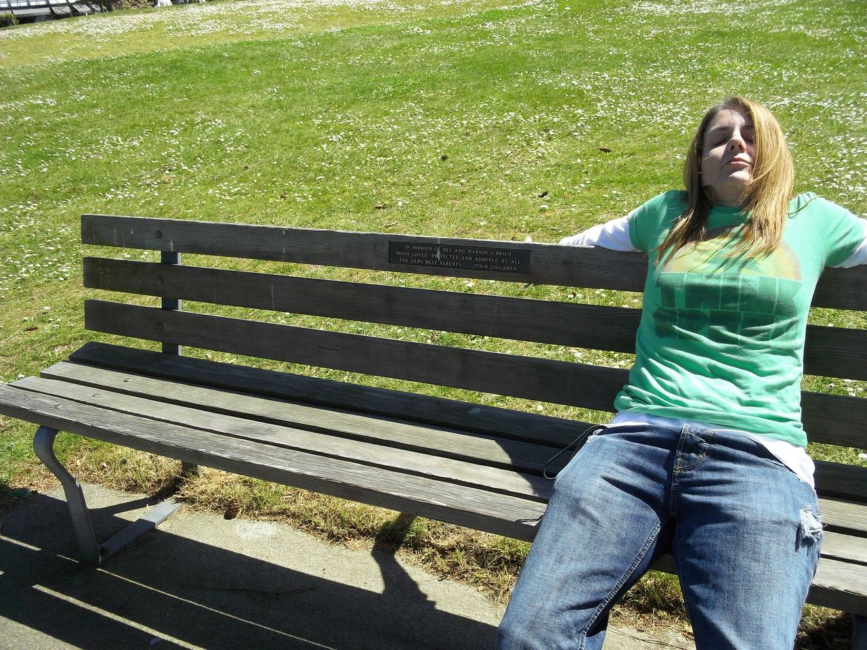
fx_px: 952
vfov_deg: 37.7
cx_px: 434
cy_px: 325
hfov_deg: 49.0
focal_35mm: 38
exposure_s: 1/400
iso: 80
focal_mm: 6.3
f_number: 4.5
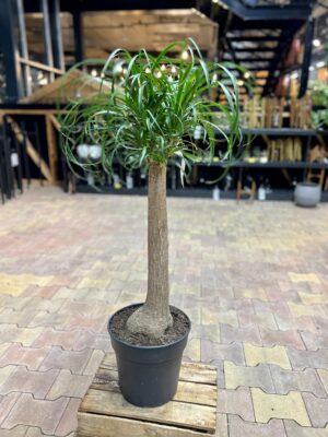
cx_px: 164
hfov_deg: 53.1
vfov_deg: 67.3
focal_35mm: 26
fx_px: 328
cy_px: 218
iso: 160
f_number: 1.5
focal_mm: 5.7
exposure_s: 1/50
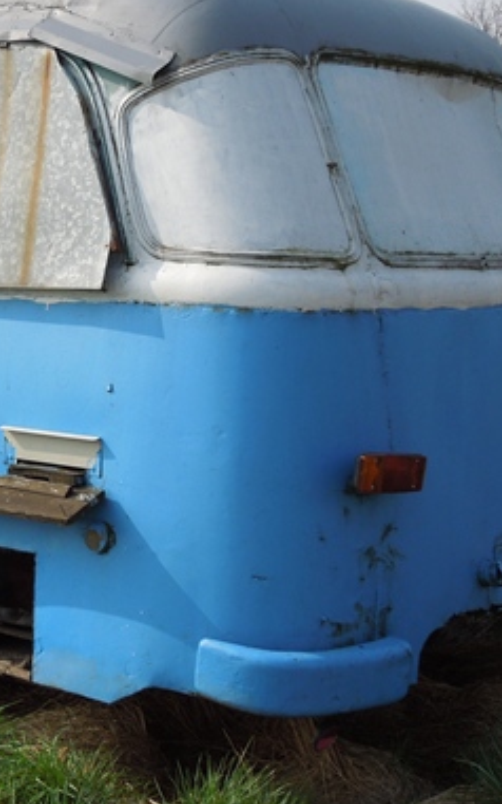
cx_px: -51
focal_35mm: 78
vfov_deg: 26.4
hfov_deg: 16.2
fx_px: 1708
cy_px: 346
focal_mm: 6.3
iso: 100
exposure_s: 1/800
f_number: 3.7
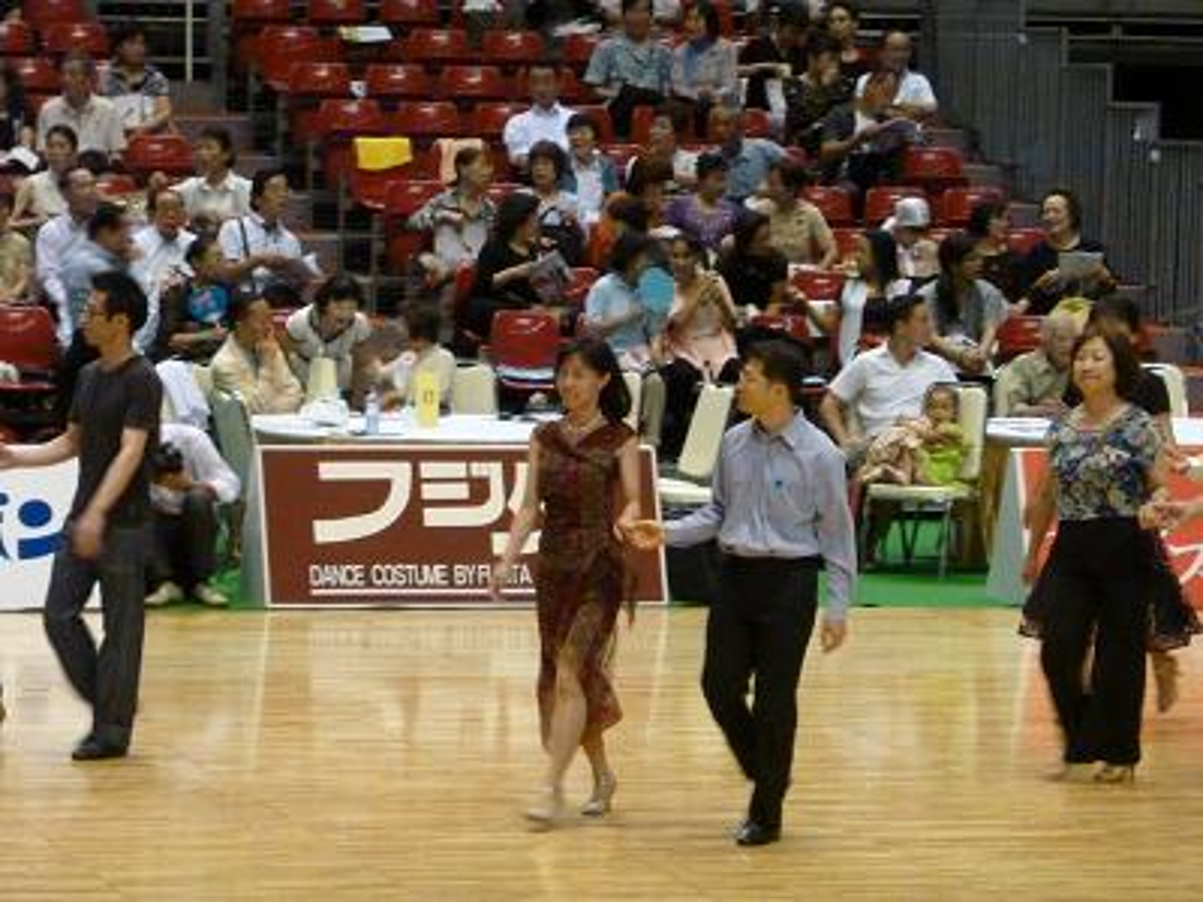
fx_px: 6951
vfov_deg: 7.4
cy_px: 451
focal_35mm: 200
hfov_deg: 9.9
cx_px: 602
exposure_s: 1/40
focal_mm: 36
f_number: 5.9
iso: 800
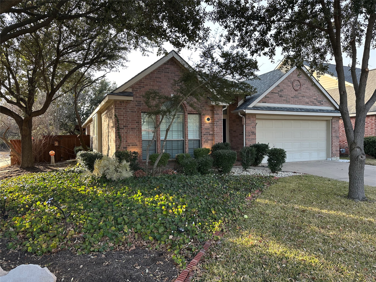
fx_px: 261
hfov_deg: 71.6
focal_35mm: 24
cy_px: 141
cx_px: 188
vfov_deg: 56.8
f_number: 1.78
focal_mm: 6.86
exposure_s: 1/414
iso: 80
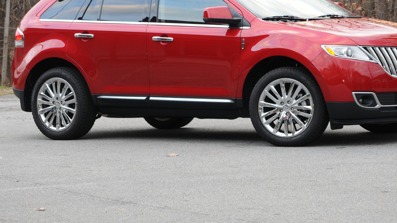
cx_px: 214
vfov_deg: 7.1
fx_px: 1800
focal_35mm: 171
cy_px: 67
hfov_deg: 12.6
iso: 500
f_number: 8
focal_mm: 90
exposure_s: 1/60
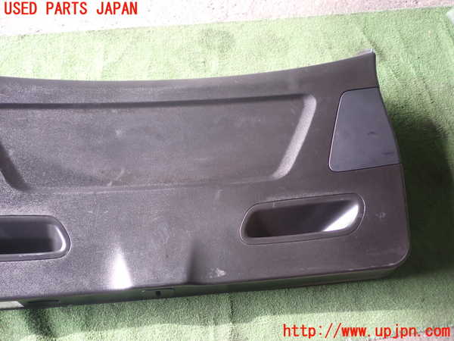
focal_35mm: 32
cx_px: 227
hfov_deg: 56.8
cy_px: 170
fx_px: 420
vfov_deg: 44.2
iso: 200
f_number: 2.4
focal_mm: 5.79
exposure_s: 1/50
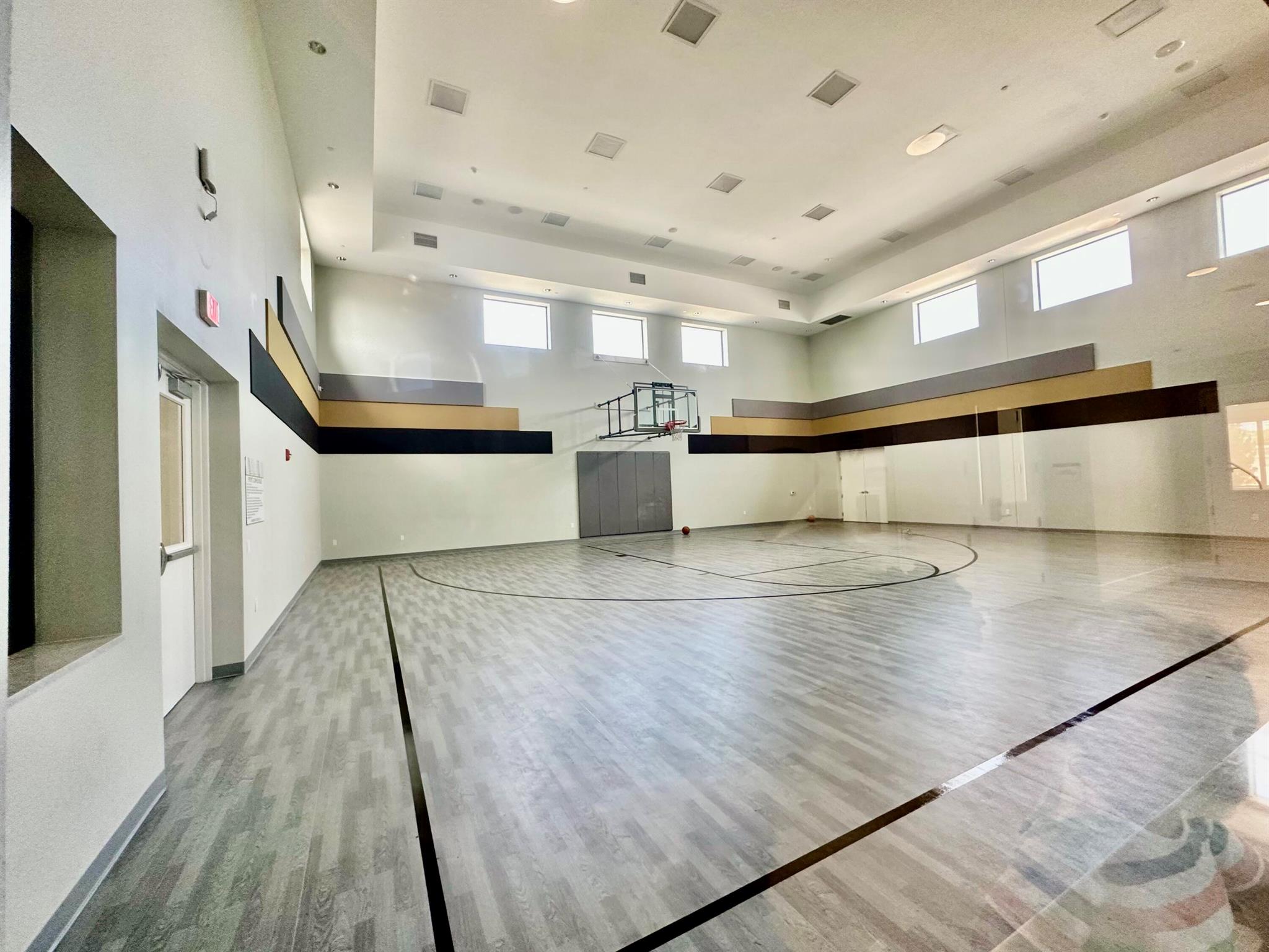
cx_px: 634
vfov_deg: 85.7
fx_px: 513
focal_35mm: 14
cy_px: 476
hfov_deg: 102.1
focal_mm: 2.22
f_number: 2.2
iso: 250
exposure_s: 1/60
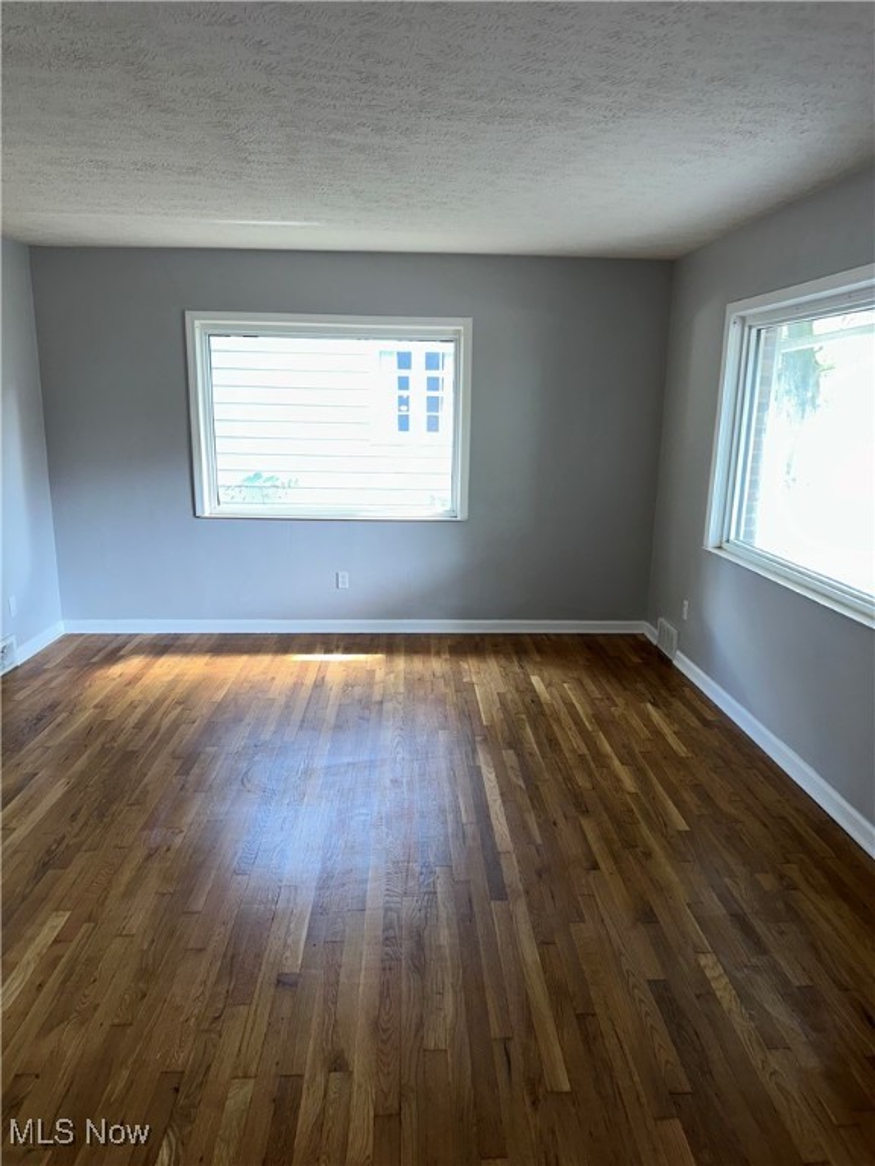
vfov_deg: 71.6
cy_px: 583
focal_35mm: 24
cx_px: 438
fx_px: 809
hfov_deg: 56.8
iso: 64
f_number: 1.78
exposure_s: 1/17
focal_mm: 6.86
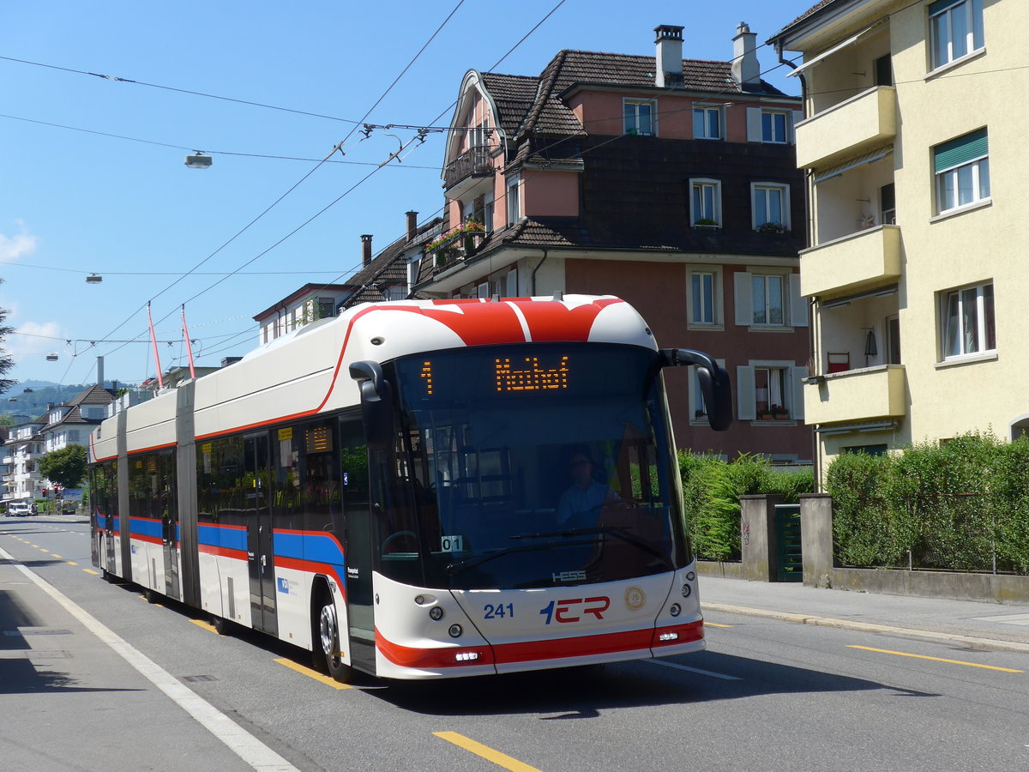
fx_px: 1754
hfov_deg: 32.7
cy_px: 386
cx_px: 514
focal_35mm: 59
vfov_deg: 24.8
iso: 80
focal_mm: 12
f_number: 3.5
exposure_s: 1/1000
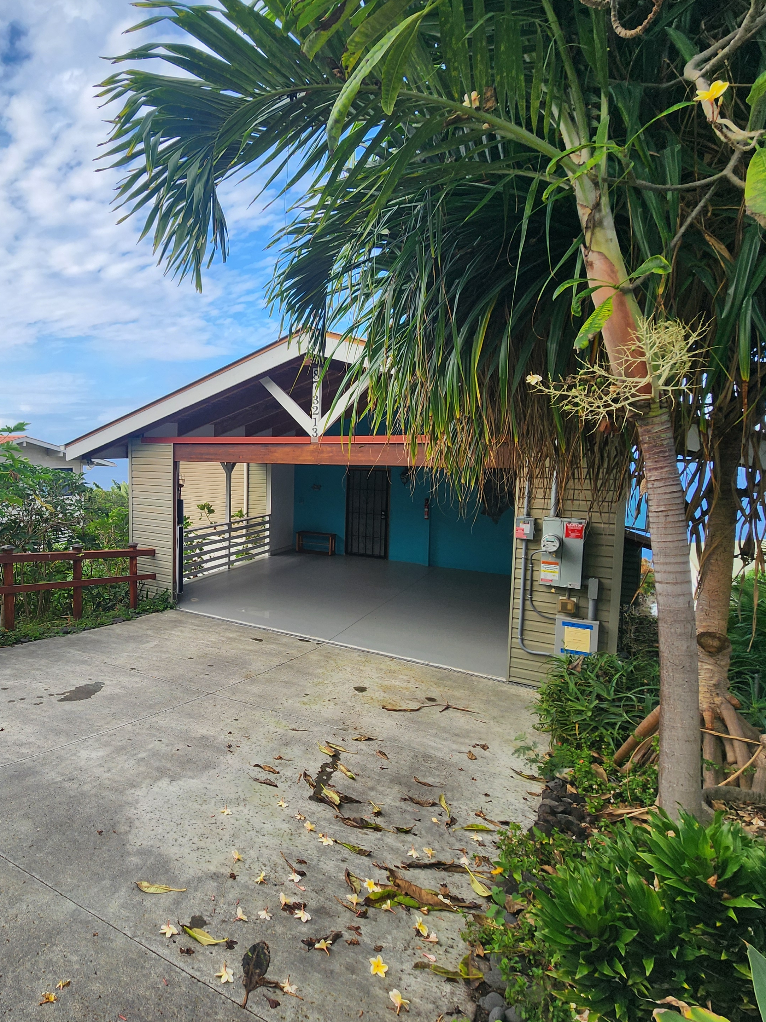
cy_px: 498
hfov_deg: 66.4
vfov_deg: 87.7
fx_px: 531
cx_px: 177
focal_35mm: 18
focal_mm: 2.2
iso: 50
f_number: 2.2
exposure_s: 1/742
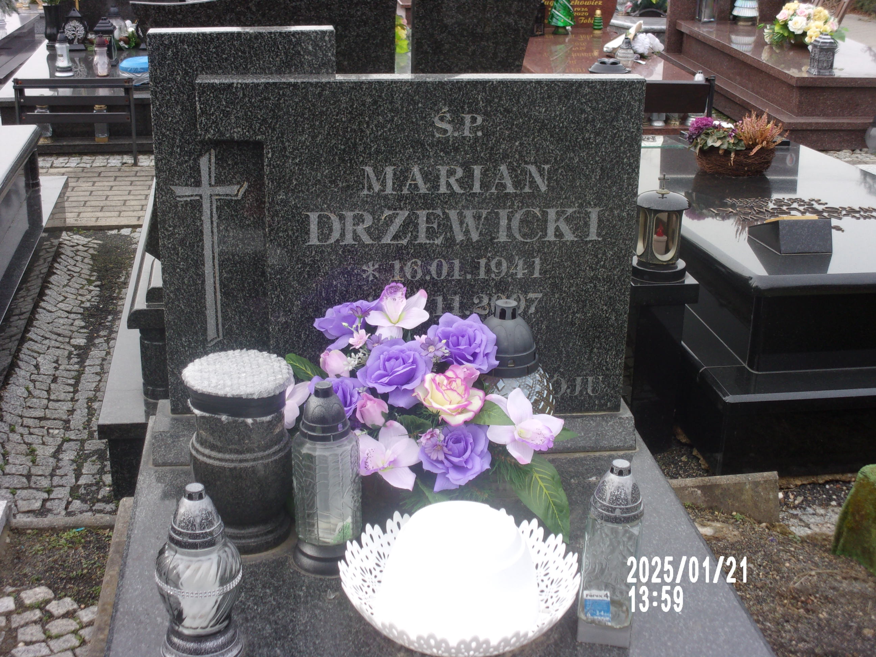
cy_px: 328
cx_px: 438
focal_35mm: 53
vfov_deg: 27.5
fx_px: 1341
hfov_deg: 36.2
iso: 80
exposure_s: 1/75
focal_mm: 9.5
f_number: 4.9
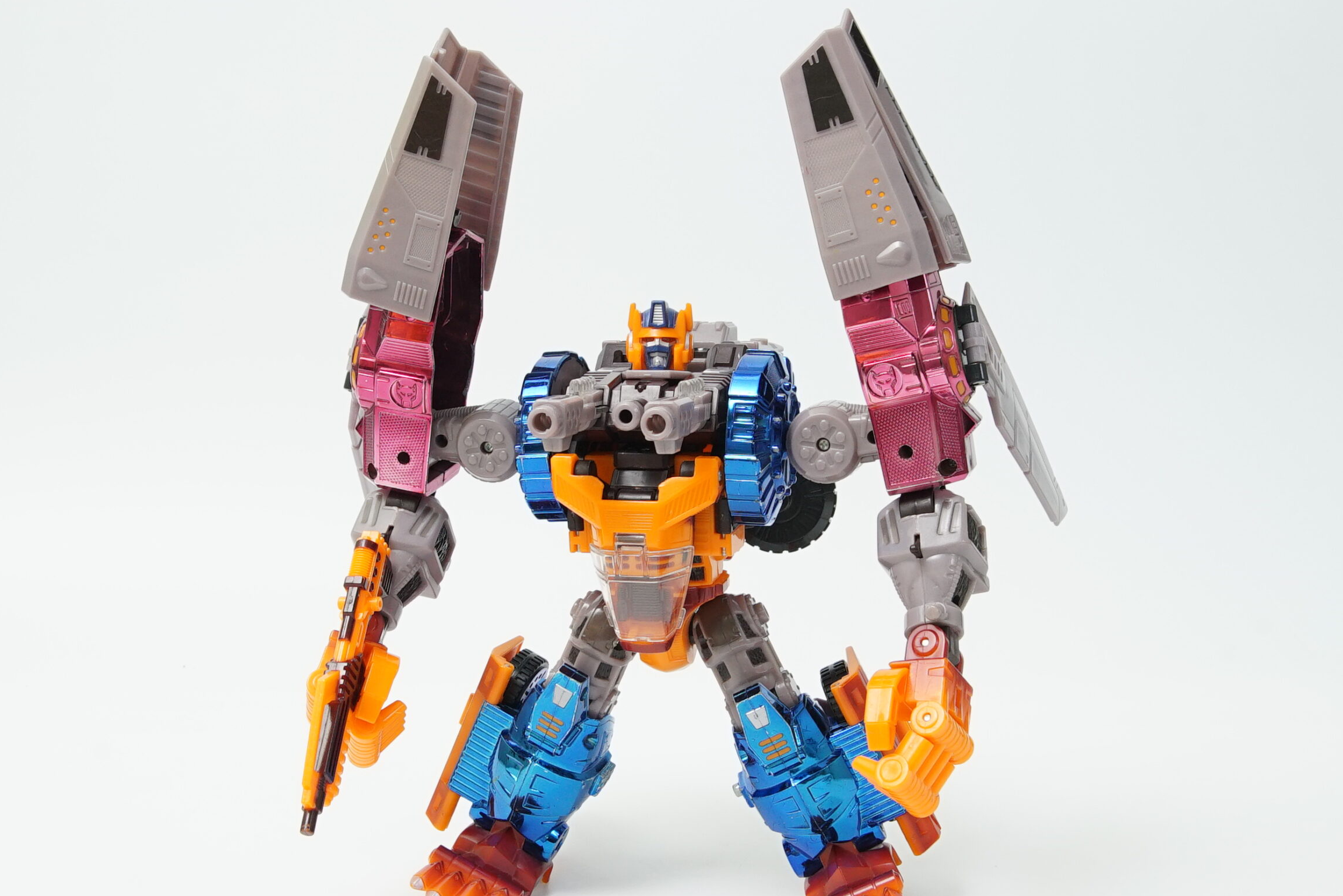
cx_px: 646
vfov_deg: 27.0
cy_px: 481
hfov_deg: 39.6
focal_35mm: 50
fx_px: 1866
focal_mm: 30
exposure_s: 1/20
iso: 1000
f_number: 10
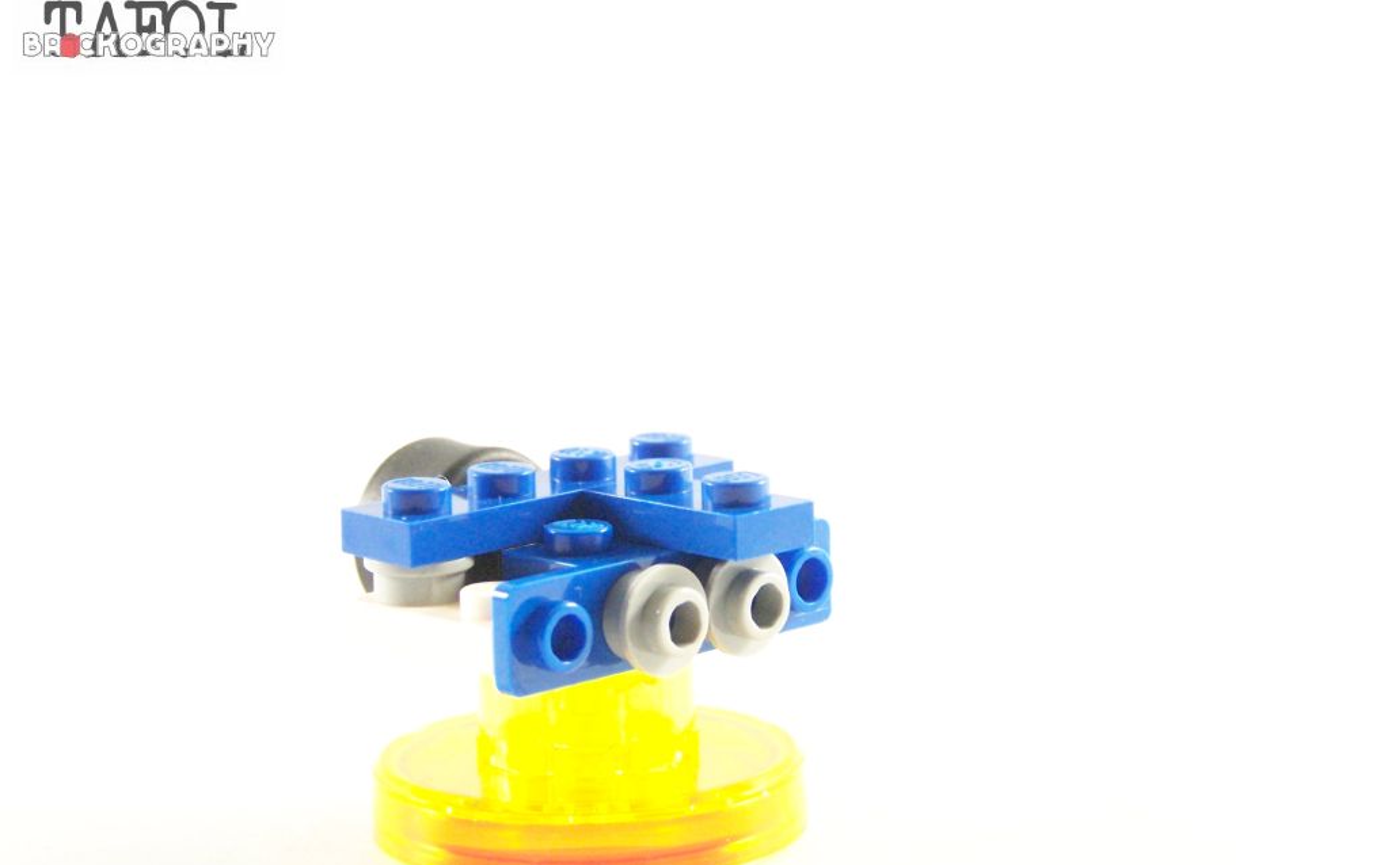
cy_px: 494
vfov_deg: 13.1
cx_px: 693
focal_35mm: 100
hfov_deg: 20.8
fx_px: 3773
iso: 400
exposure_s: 1/45
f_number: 3.2
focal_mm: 15.6
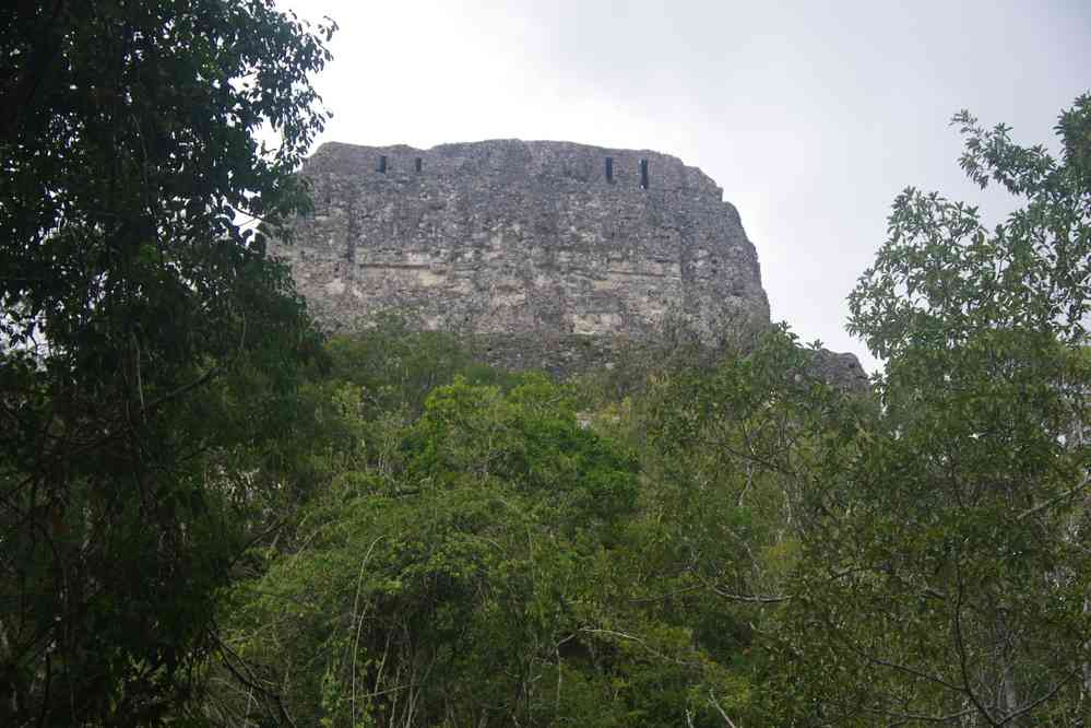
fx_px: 2500
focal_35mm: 82
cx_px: 546
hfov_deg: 24.6
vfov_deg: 16.6
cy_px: 364
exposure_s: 1/100
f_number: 8
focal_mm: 55
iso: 200
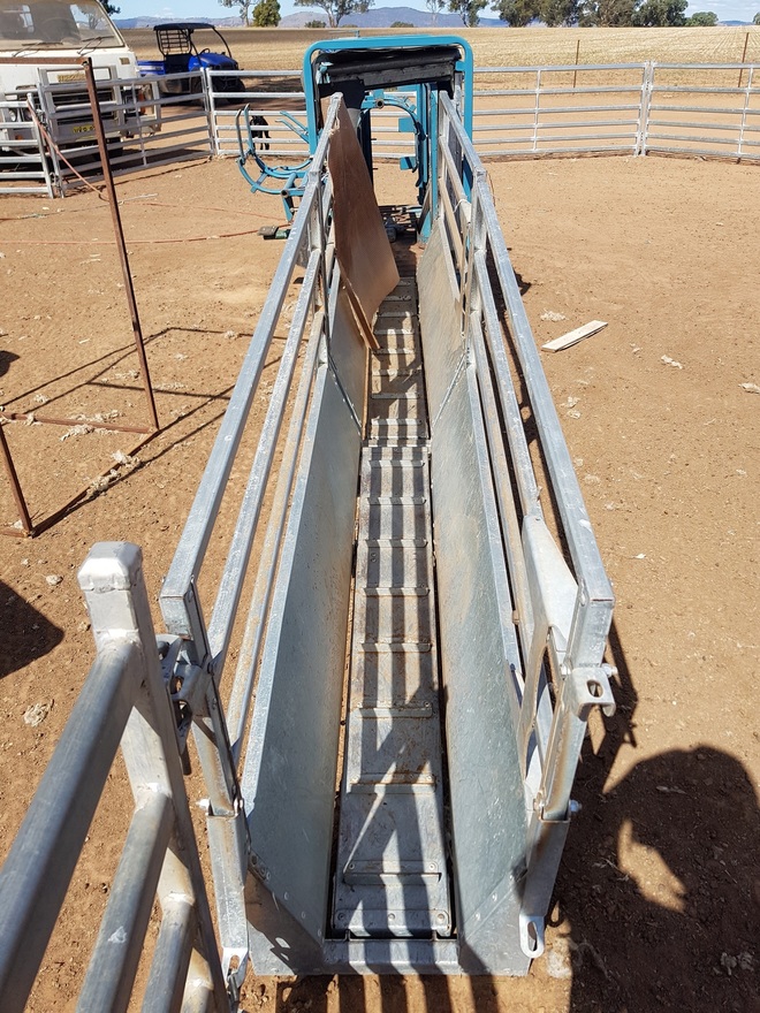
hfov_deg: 53.1
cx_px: 380
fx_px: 761
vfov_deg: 67.3
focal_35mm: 26
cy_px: 506
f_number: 1.7
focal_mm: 4.2
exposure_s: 1/1916
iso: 40
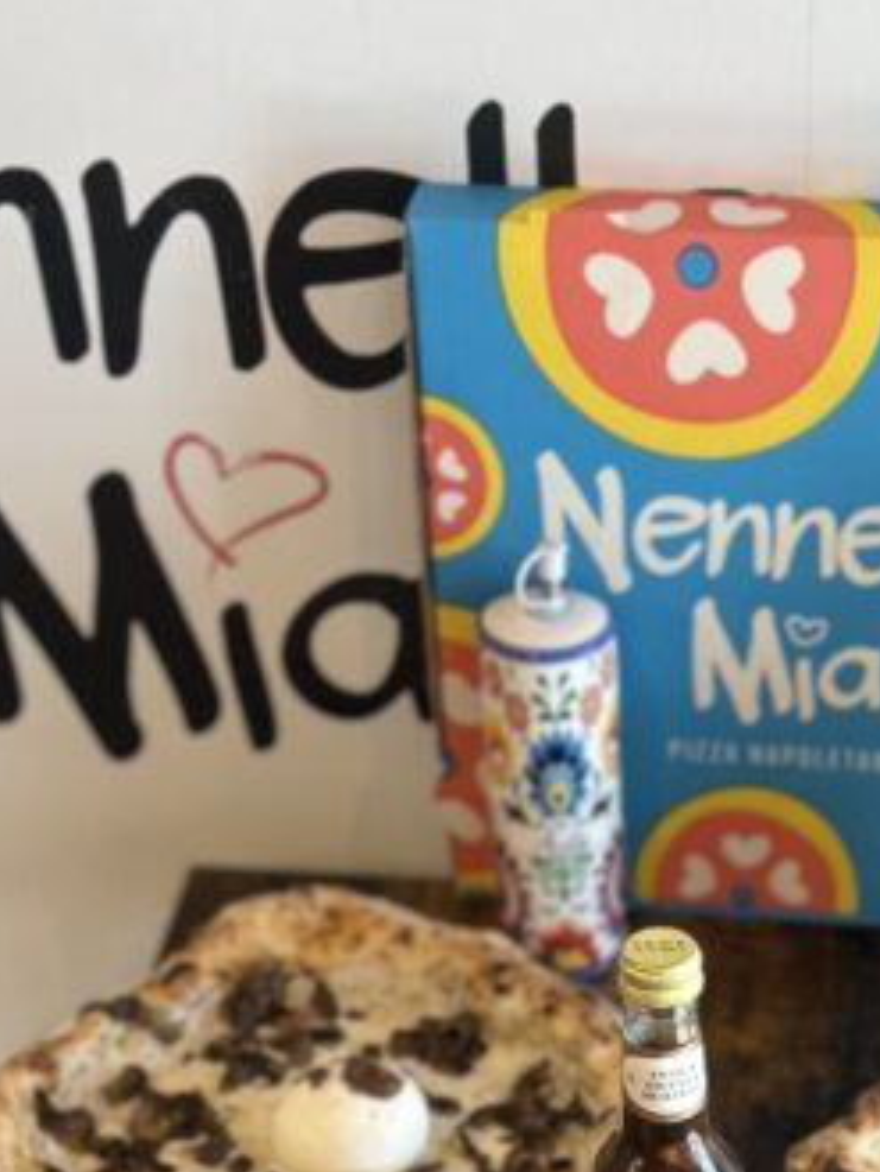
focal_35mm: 81
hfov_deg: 18.0
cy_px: 1639
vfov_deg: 21.2
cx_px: 727
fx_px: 2744
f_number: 1.5
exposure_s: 1/100
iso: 125
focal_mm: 5.7
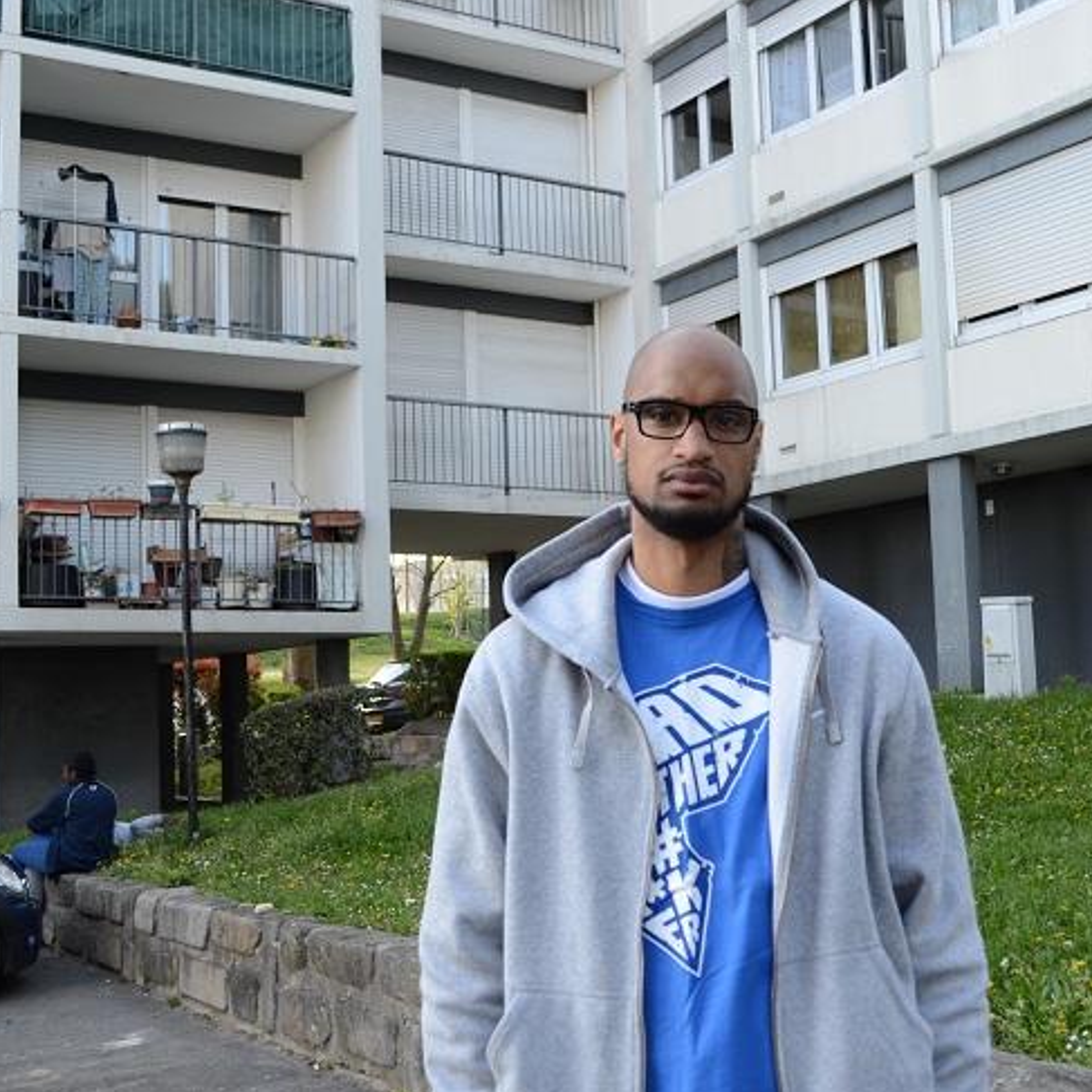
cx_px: 614
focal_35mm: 47
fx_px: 1677
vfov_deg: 36.1
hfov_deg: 36.0
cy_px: 549
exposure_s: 1/80
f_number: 4.2
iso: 100
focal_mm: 24
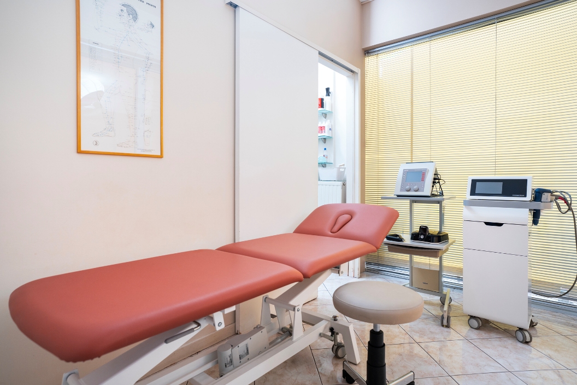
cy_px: 192
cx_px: 288
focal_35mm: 20
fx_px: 321
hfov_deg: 84.0
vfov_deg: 61.9
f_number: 4
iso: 400
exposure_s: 1/125
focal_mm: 20
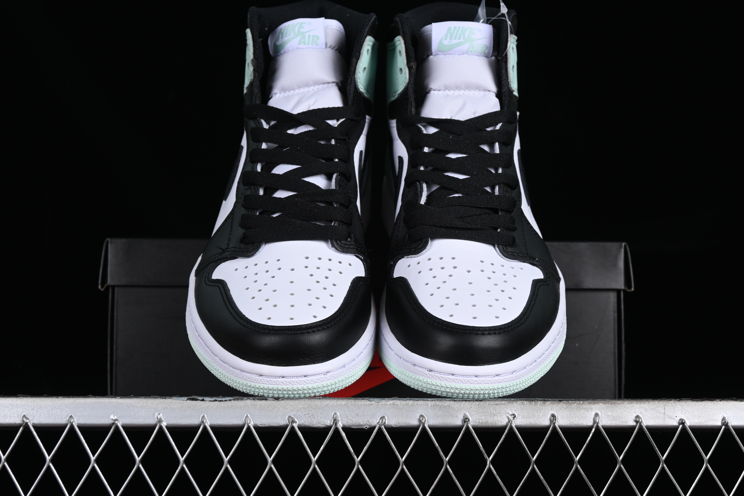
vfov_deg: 18.2
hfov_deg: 27.0
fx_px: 1550
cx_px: 372
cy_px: 248
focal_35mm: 75
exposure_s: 1/80
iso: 160
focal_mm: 50
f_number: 8
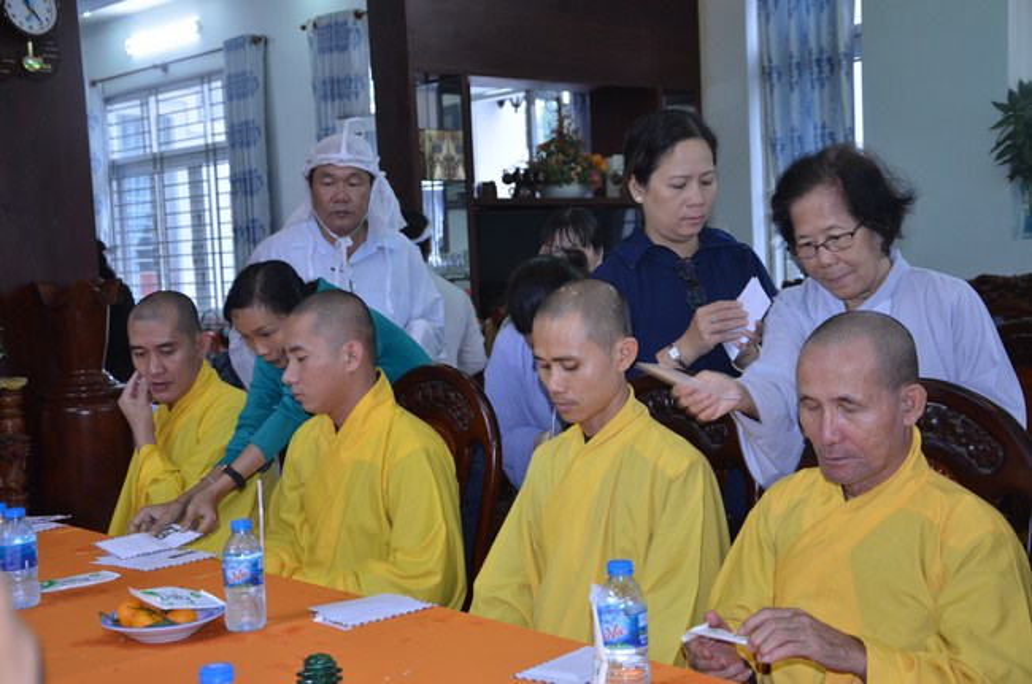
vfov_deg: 26.4
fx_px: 1459
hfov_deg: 38.9
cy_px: 342
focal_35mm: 51
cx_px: 516
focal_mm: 34
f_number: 4.5
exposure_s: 1/60
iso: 640
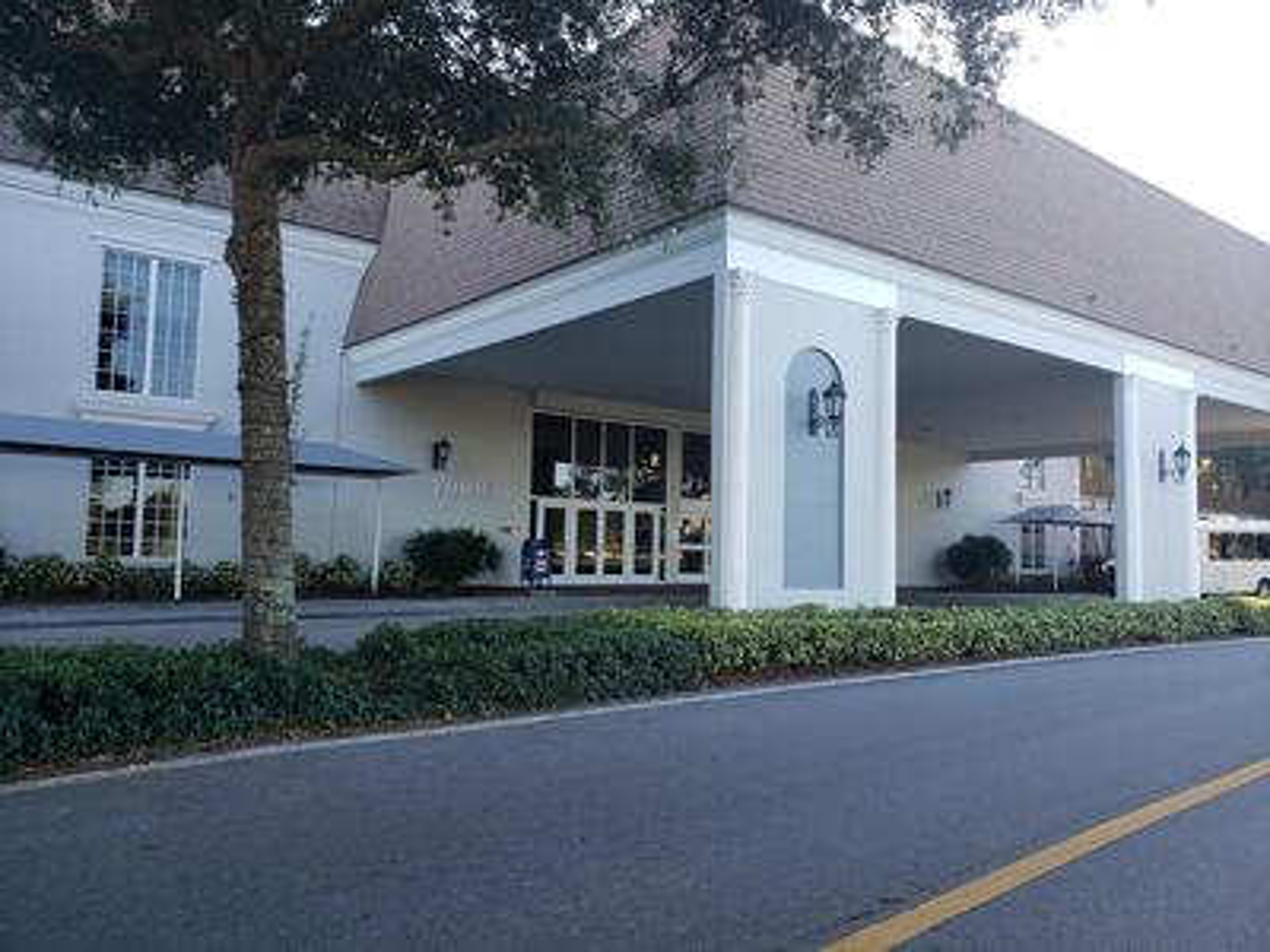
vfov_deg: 53.1
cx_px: 635
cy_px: 476
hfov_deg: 67.3
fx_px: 954
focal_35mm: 26
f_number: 2.4
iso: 50
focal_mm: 4.3
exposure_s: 1/150
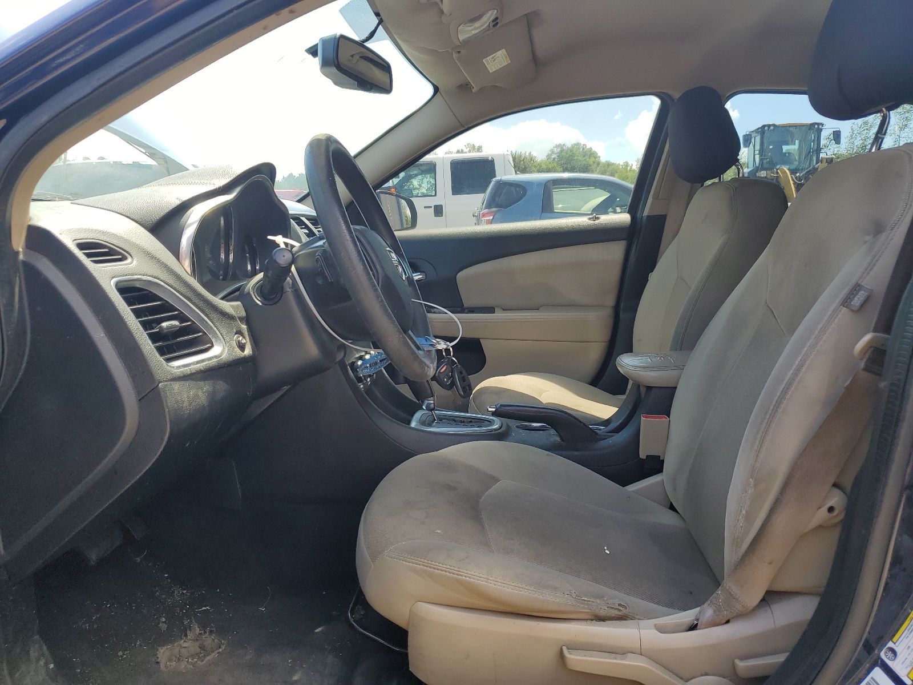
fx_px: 686
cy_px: 342
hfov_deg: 67.3
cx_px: 456
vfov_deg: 53.1
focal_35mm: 26
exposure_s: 1/588
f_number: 1.5
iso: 50
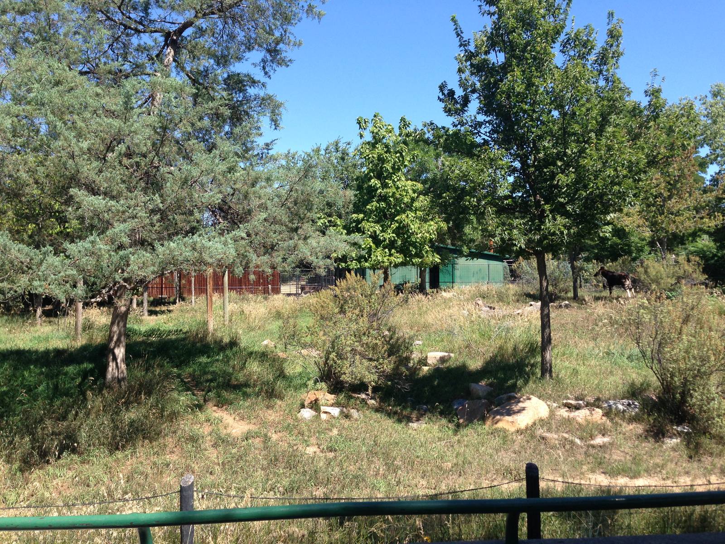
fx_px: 691
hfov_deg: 55.4
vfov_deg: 42.9
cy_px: 272
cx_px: 362
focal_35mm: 33
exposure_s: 1/623
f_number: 2.4
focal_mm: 4.13
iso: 50
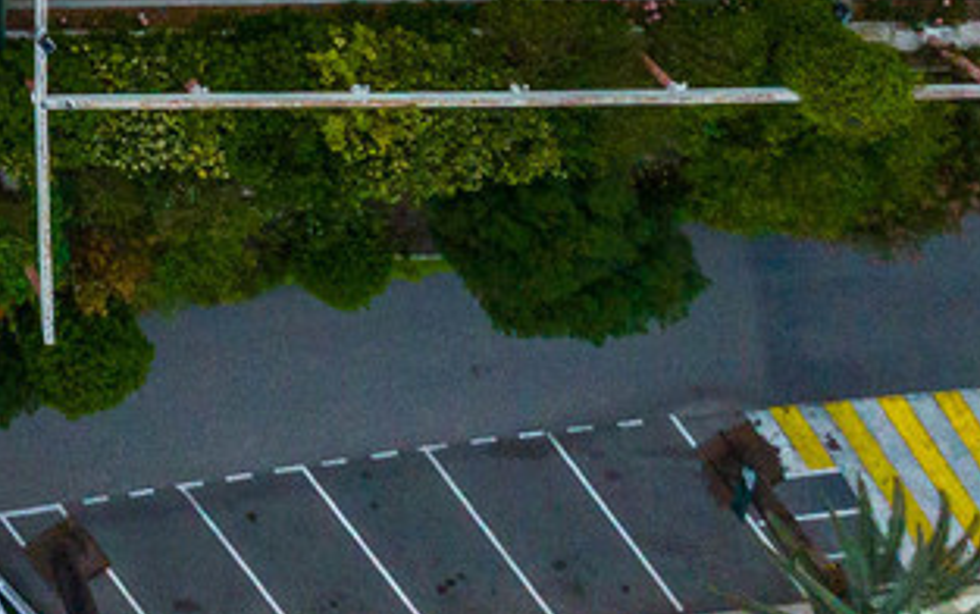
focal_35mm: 130
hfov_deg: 14.4
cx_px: -711
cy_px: -1121
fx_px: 3474
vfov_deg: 8.7
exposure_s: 1/50
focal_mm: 12.3
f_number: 7.1
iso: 200
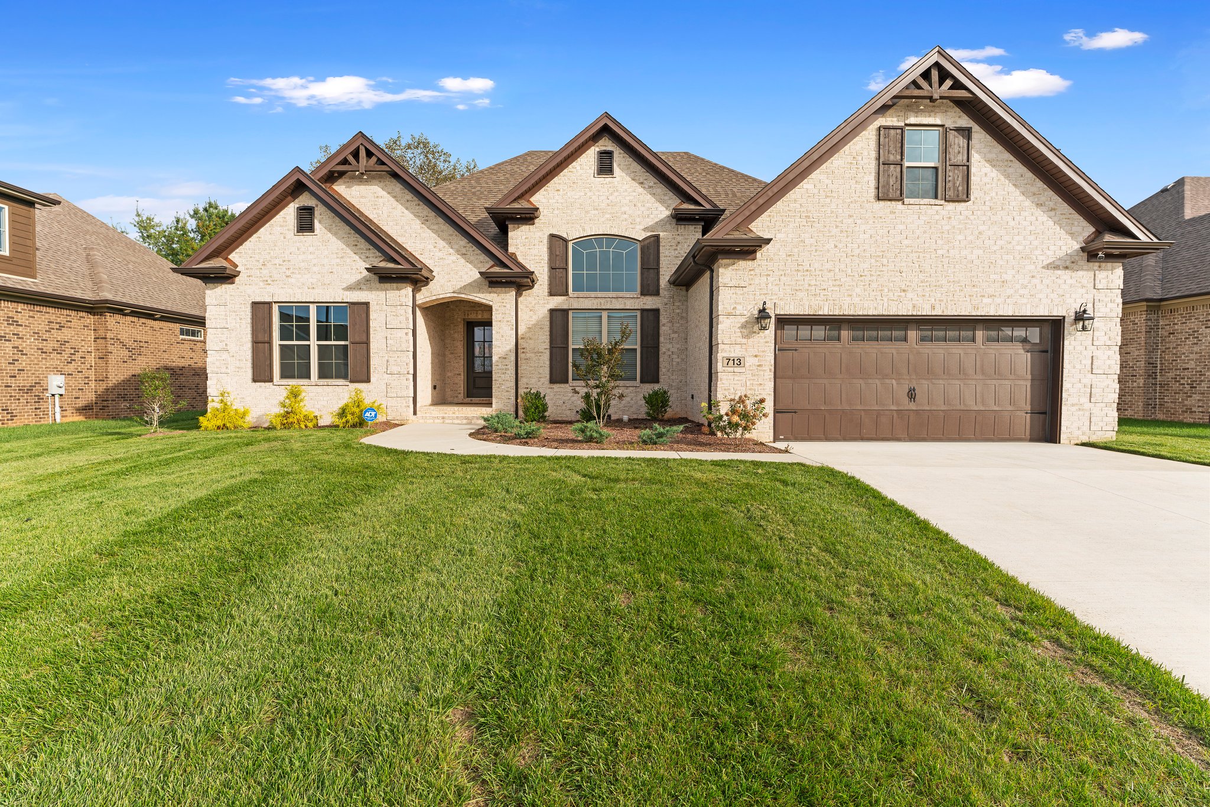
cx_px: 605
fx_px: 568
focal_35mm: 17
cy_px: 404
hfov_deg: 93.6
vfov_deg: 70.8
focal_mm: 16.9
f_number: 7.1
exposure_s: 1/200
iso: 100
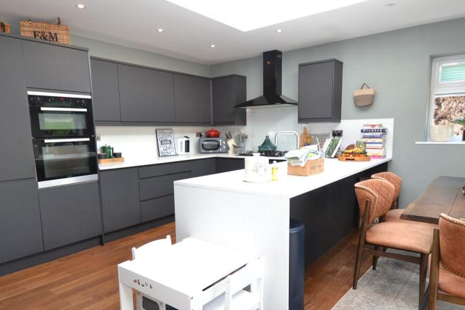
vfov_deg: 55.0
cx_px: 237
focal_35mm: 23
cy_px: 172
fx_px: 297
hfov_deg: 76.1
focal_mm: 10
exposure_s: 1/60
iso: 400
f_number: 4
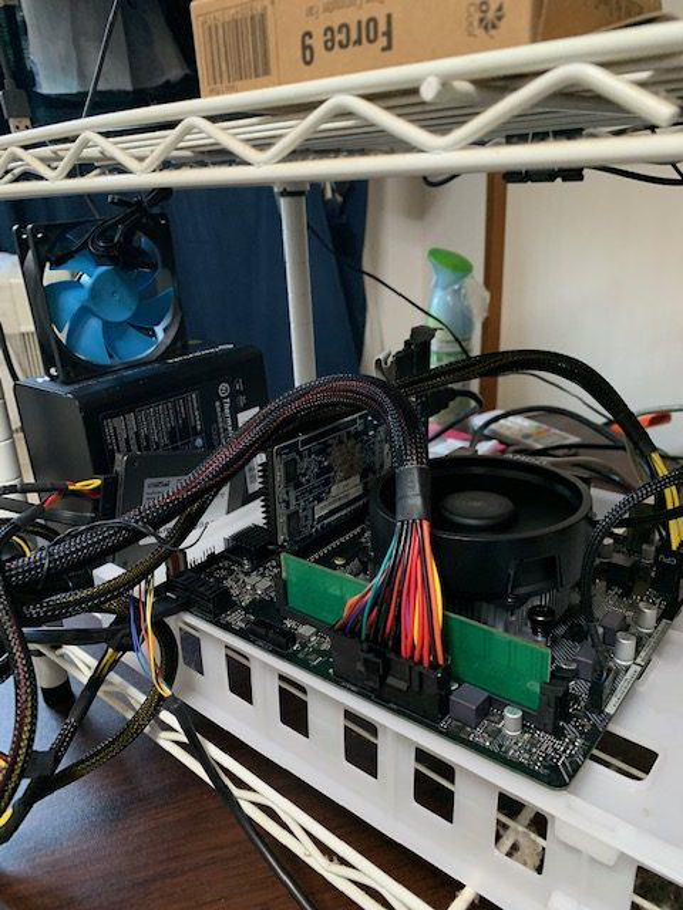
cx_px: 342
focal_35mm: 26
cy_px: 455
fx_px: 684
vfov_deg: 67.3
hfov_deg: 53.1
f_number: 1.8
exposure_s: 1/30
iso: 500
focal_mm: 4.25
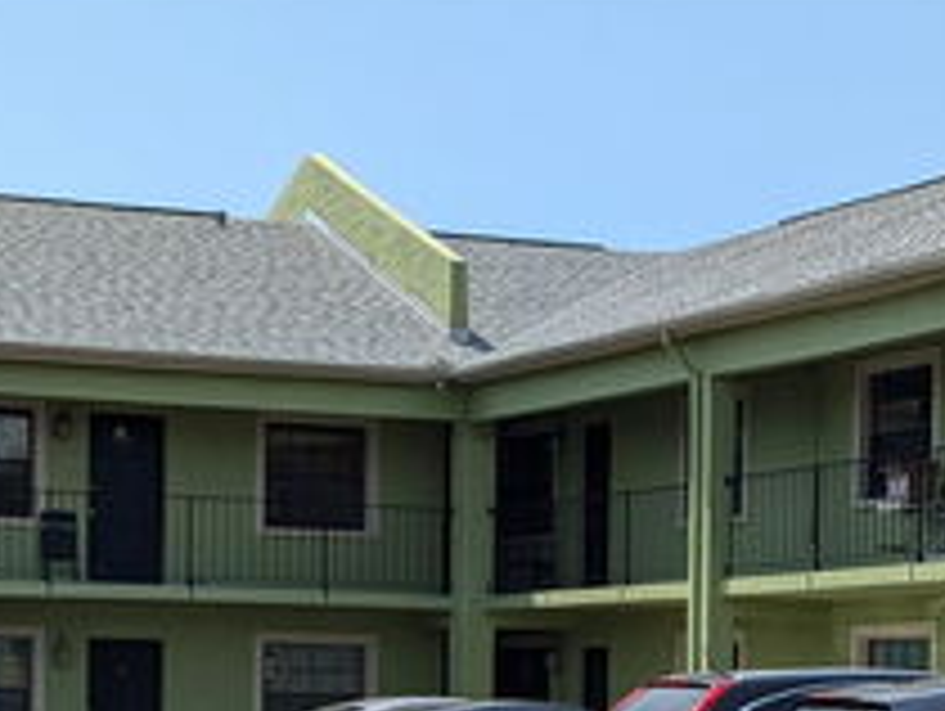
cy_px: 688
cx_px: 565
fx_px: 2706
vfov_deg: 14.8
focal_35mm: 99
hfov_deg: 19.8
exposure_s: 1/1166
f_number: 1.68
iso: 19
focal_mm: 6.9
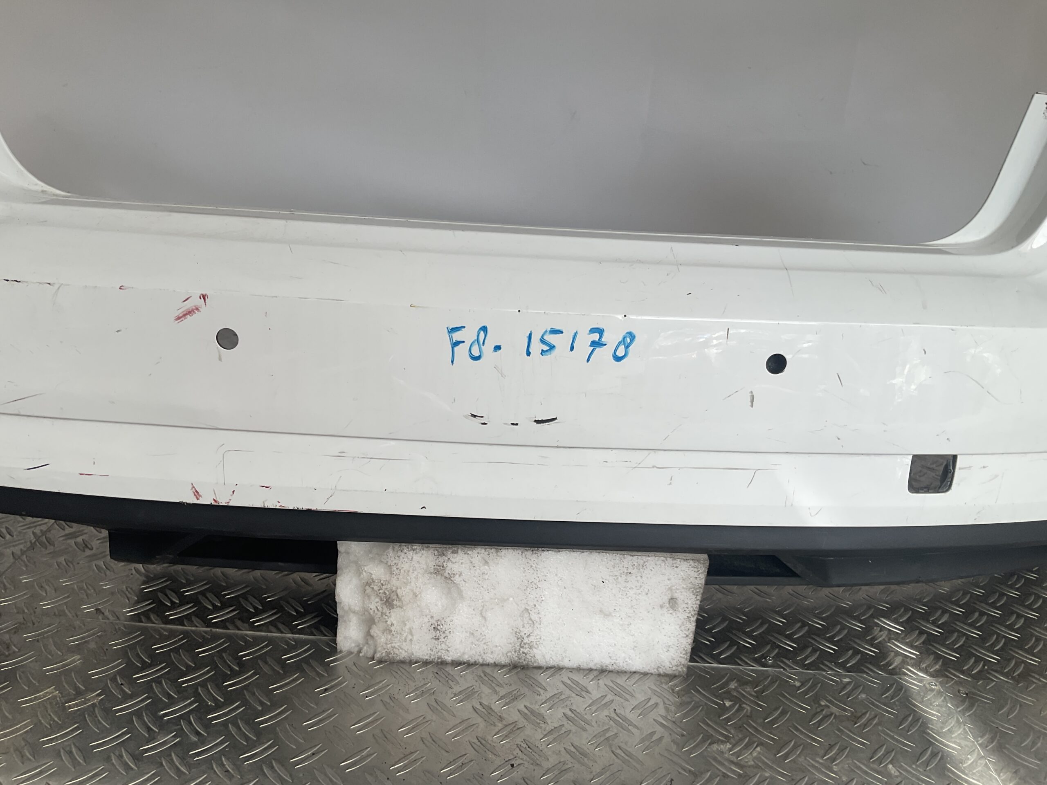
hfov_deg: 61.7
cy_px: 392
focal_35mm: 29
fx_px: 877
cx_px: 524
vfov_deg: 48.2
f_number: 1.8
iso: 16
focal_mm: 3
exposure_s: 1/299
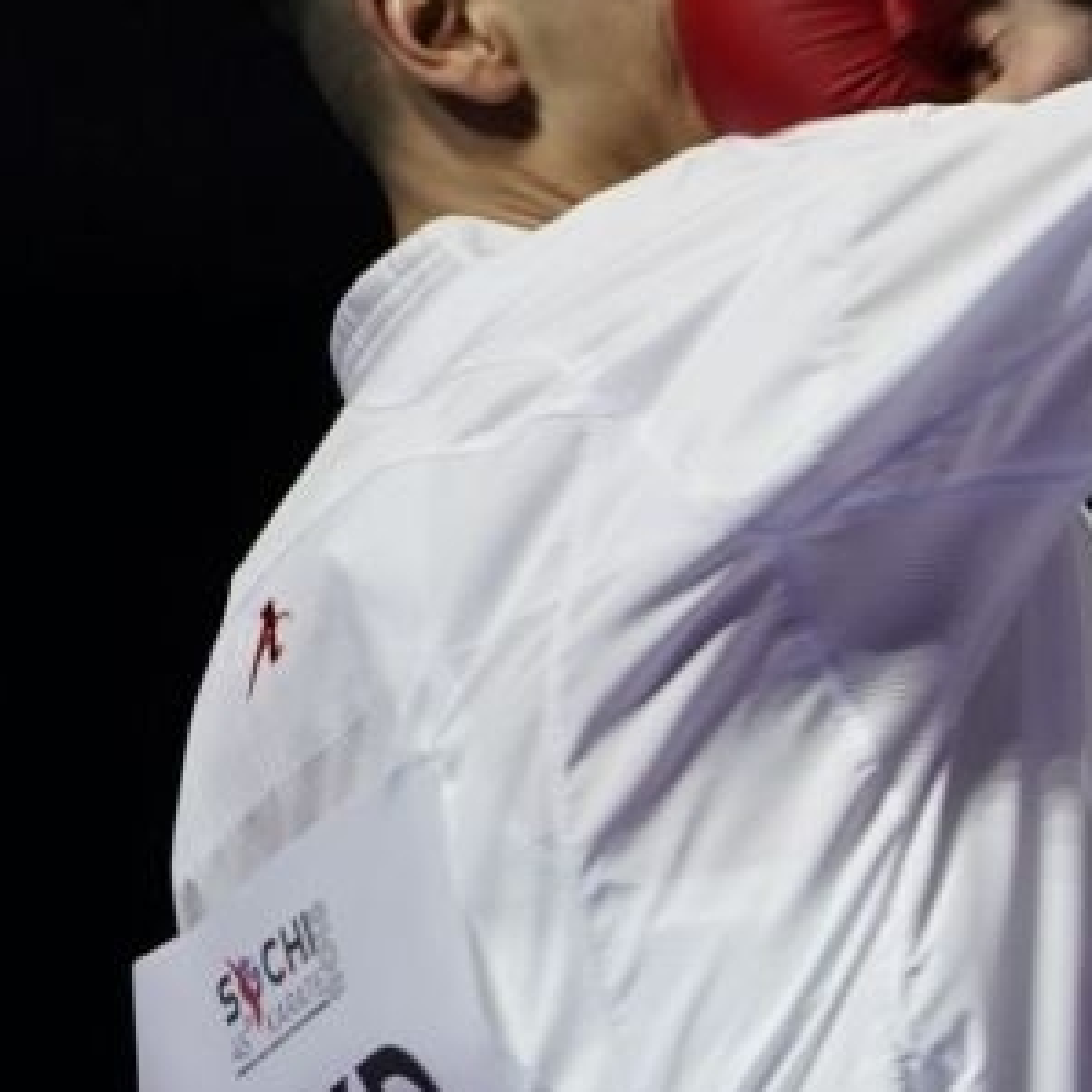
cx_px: 3060
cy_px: 792
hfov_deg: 2.8
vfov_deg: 2.8
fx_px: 22342
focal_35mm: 626
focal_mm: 122
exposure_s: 1/1000
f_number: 2.8
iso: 1000
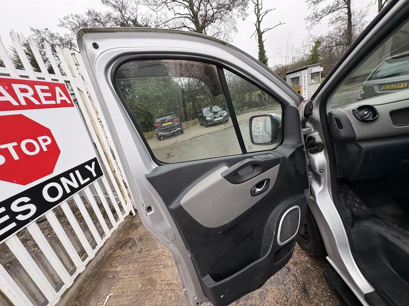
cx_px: 204
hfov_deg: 102.1
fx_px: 165
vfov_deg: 85.7
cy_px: 153
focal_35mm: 14
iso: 250
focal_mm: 2.22
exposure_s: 1/86
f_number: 2.2
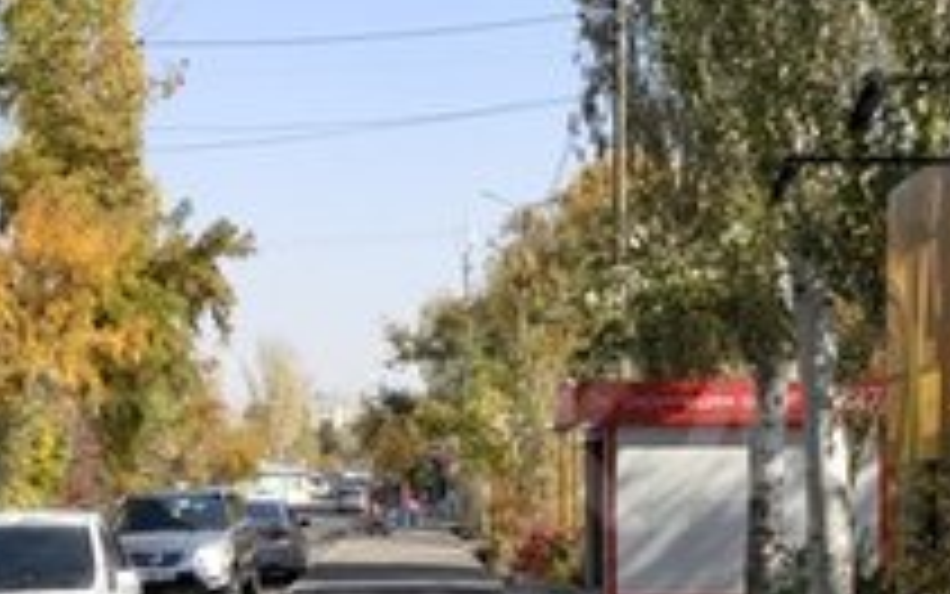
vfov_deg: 16.7
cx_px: 401
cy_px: 526
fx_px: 1994
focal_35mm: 77
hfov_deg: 26.8
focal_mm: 3.94
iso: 125
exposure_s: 1/1277
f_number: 1.9
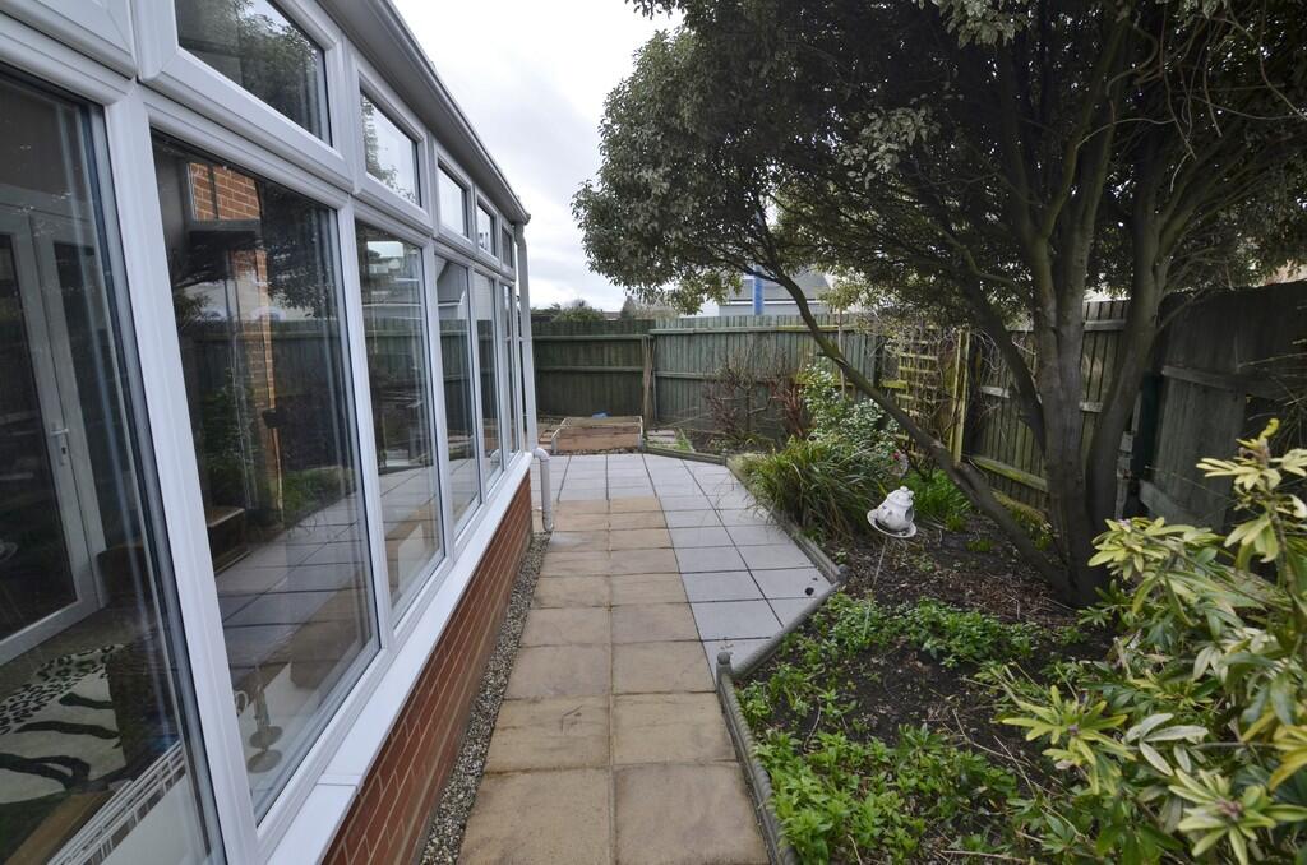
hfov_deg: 95.1
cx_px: 654
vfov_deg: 71.8
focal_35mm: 16
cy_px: 432
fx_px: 598
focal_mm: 11
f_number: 7.1
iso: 200
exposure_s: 1/200
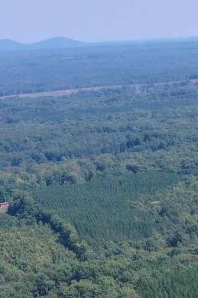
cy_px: 452
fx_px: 1420
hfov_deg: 7.2
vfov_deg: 11.4
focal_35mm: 172
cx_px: 558
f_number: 5
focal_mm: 10.26
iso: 100
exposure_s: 1/500
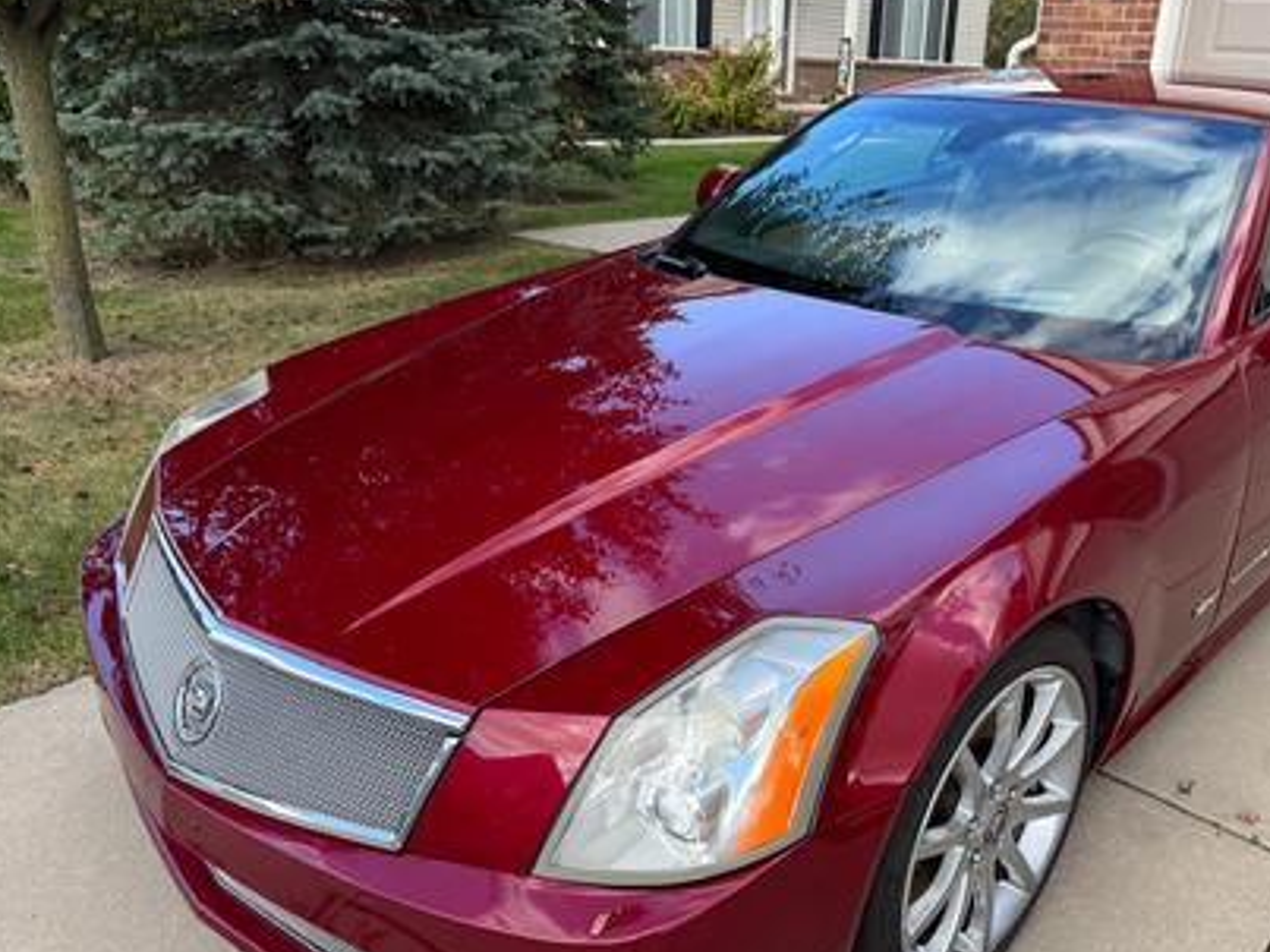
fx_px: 1100
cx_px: 775
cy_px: 552
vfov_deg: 46.6
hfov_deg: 59.4
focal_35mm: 30
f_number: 1.78
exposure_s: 1/553
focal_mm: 6.76
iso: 80
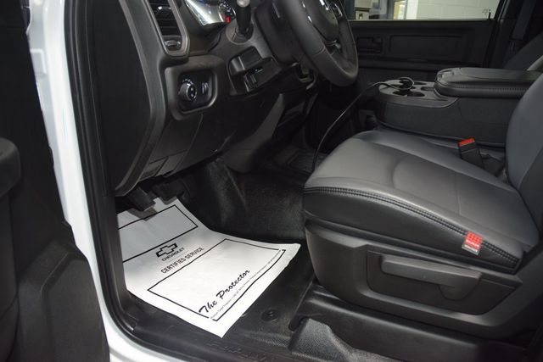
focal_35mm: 27
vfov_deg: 48.0
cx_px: 272
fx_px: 407
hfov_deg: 67.4
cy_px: 181
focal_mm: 18
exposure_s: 1/60
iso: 1100
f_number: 3.5
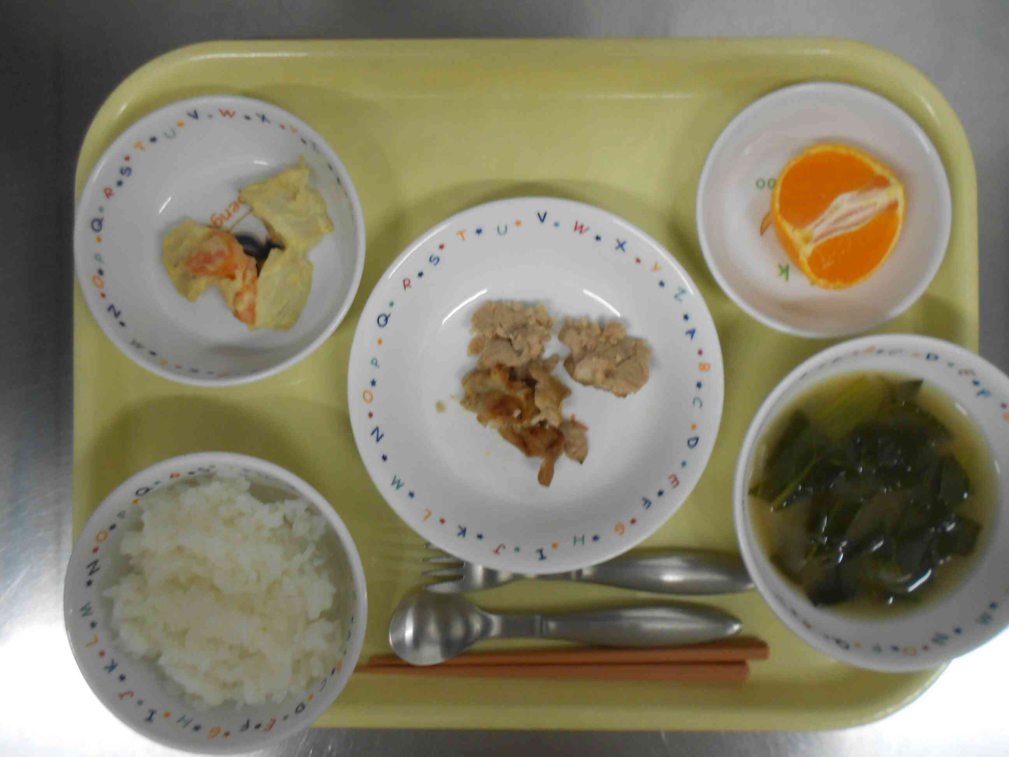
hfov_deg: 67.3
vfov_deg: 53.1
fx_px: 758
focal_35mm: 26
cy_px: 378
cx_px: 504
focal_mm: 4.6
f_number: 3.2
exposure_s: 1/30
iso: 160
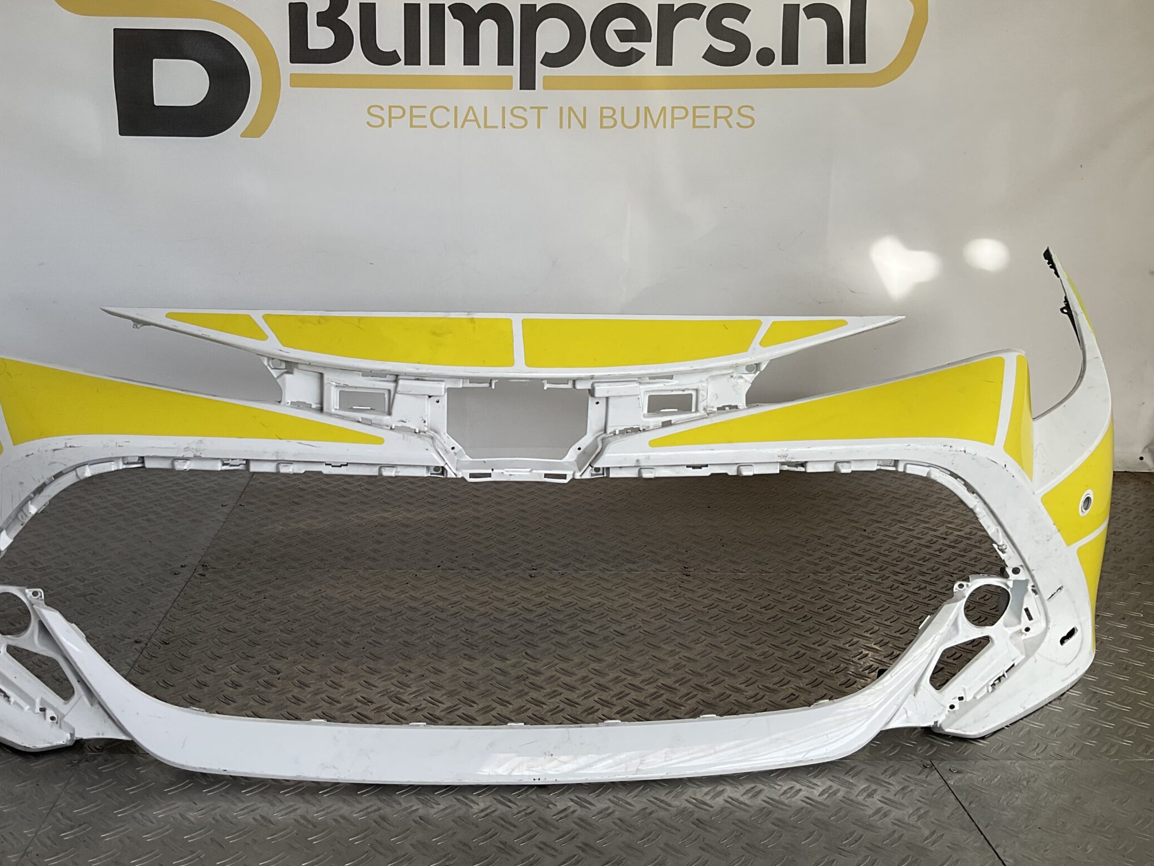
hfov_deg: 51.1
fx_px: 1200
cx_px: 486
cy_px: 367
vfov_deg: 39.6
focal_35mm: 36
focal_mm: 3
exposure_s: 1/147
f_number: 1.8
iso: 16
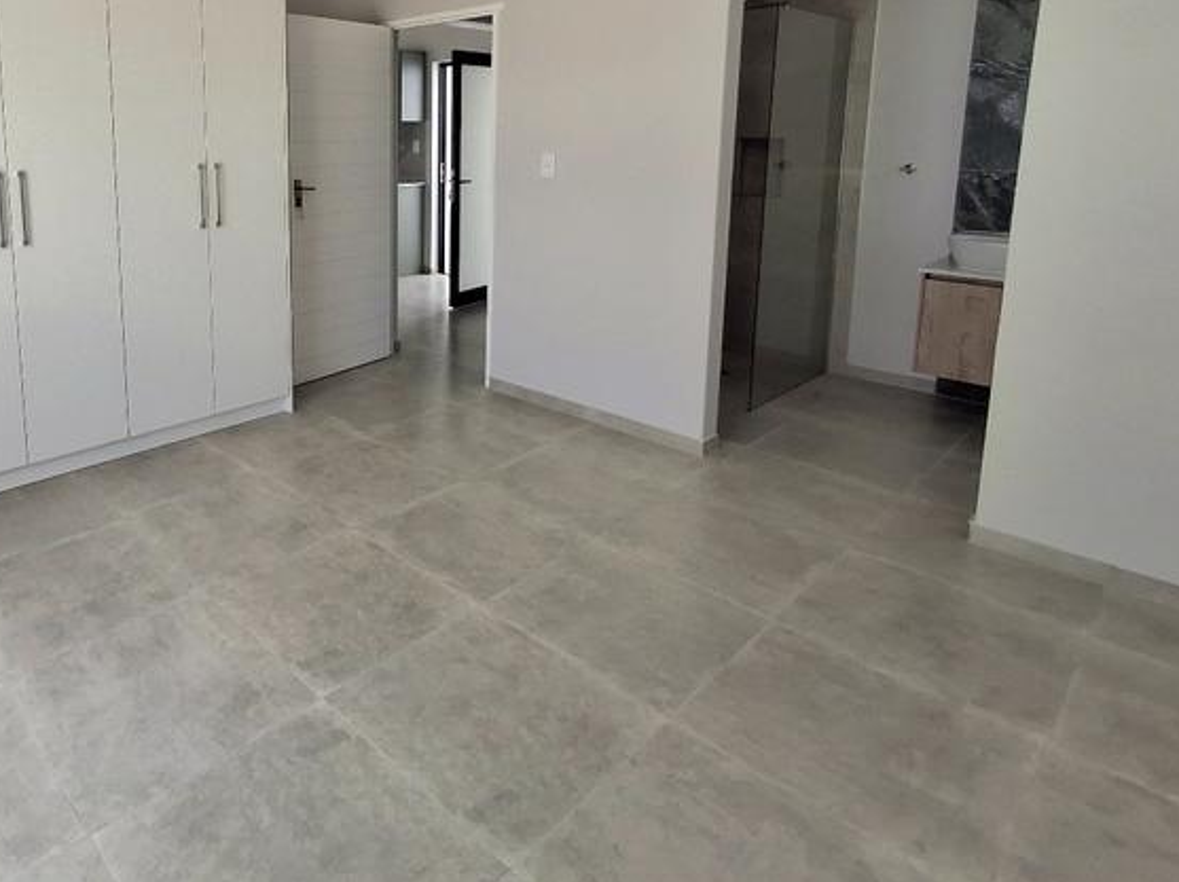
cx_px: 341
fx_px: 783
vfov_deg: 56.8
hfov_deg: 70.5
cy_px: 255
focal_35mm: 23
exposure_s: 1/189
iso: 40
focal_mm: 1.64
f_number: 2.2
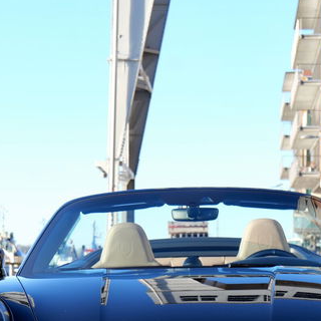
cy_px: 329
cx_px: 219
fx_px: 1311
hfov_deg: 13.9
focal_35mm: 125
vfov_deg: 13.7
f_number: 5.1
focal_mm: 46
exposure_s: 1/100
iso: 100
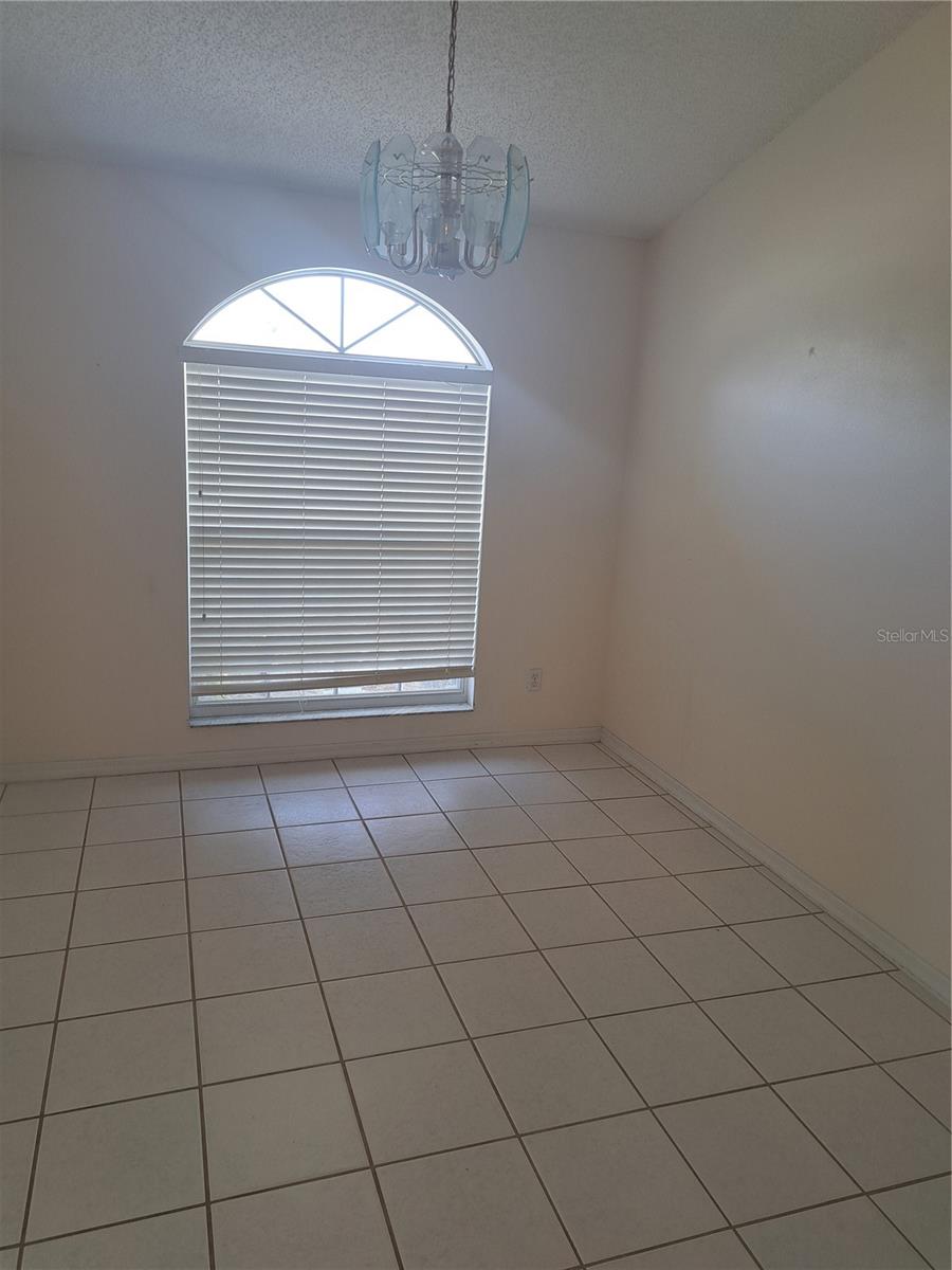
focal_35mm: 24
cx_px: 476
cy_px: 635
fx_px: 880
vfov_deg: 71.6
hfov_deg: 56.8
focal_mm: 5.23
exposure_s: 1/50
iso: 50
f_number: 1.8
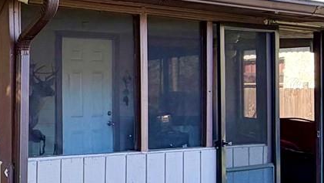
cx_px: -58
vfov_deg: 20.7
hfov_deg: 30.8
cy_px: 91
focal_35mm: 58
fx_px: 498
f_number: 2.2
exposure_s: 1/163
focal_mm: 2.22
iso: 50
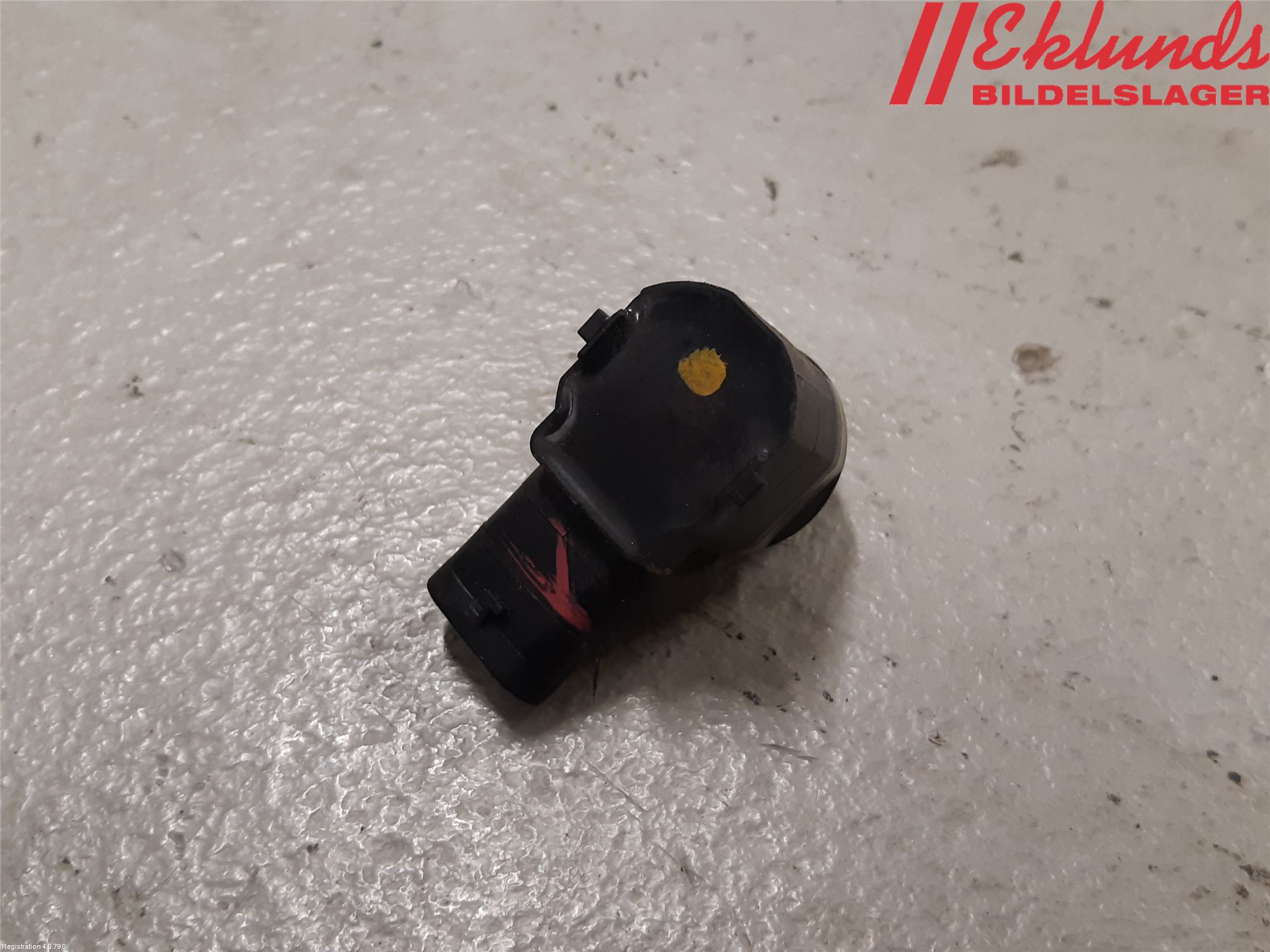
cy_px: 476
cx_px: 635
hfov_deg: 67.3
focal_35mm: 26
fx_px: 954
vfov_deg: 53.1
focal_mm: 3.93
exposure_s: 1/50
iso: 125
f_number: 1.7
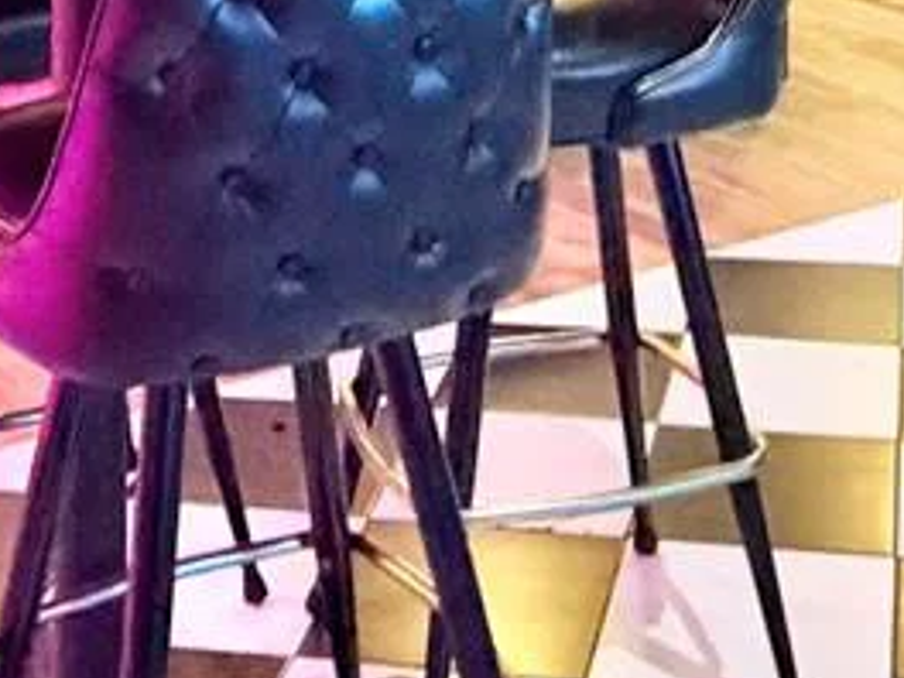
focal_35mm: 85
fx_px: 2220
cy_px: -527
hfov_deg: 23.0
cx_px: 551
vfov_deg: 15.1
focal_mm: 2.22
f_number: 2.2
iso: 1250
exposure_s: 1/40
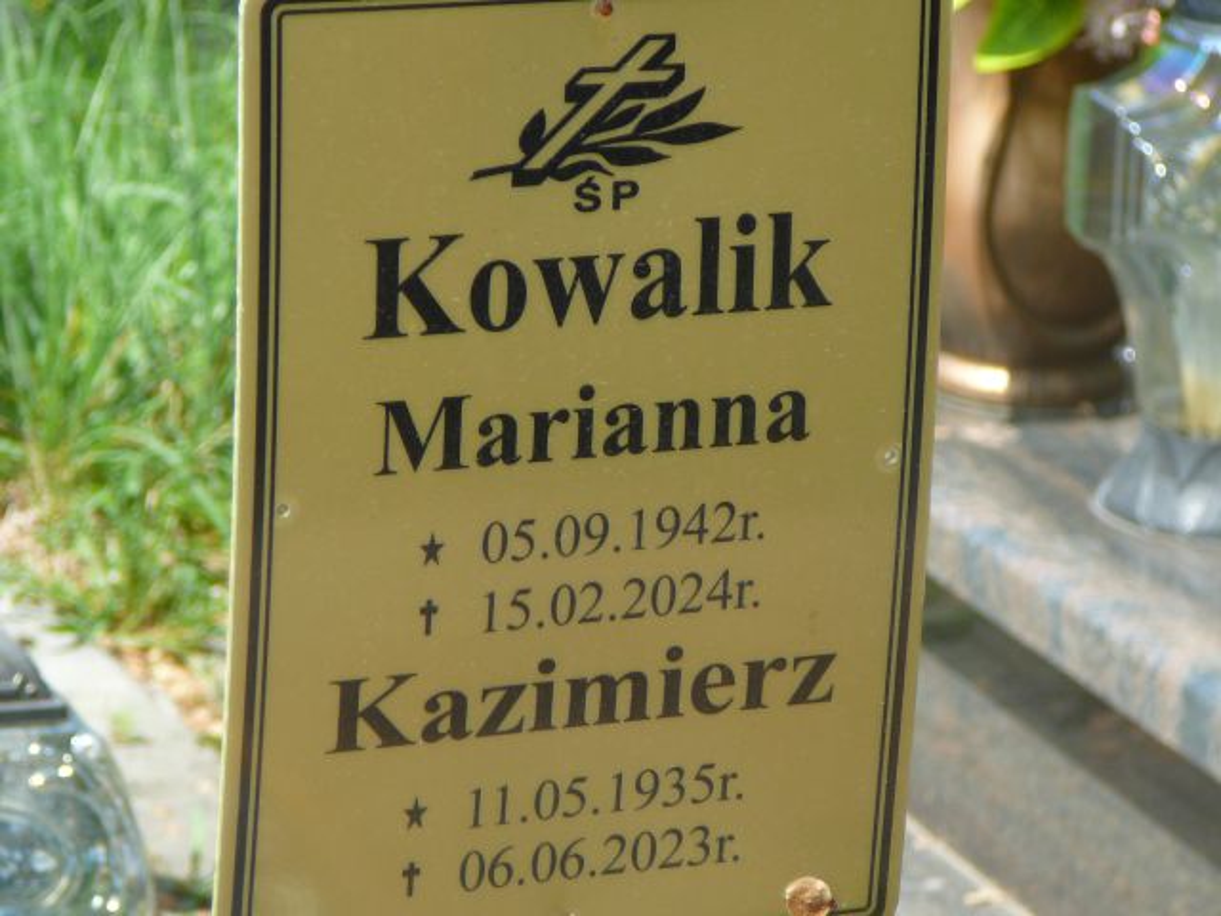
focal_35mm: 177
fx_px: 6243
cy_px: 458
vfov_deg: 8.4
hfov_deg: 11.2
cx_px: 610
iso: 80
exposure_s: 1/320
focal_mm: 26.3
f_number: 4
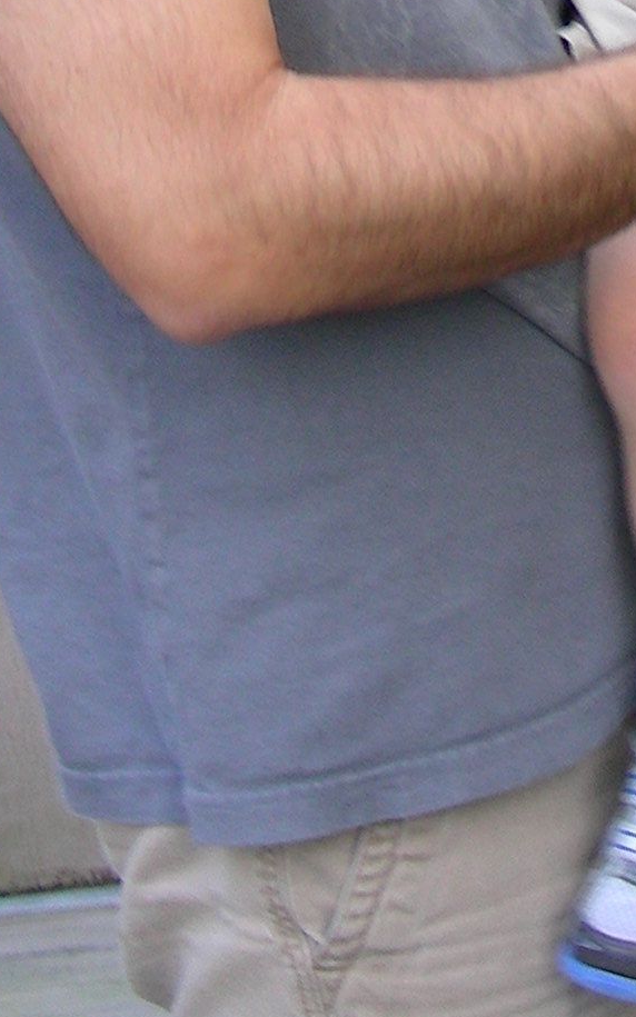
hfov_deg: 10.4
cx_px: 732
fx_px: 3438
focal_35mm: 124
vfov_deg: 15.8
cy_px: -389
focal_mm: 6.3
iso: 50
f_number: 3.5
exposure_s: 1/34.3
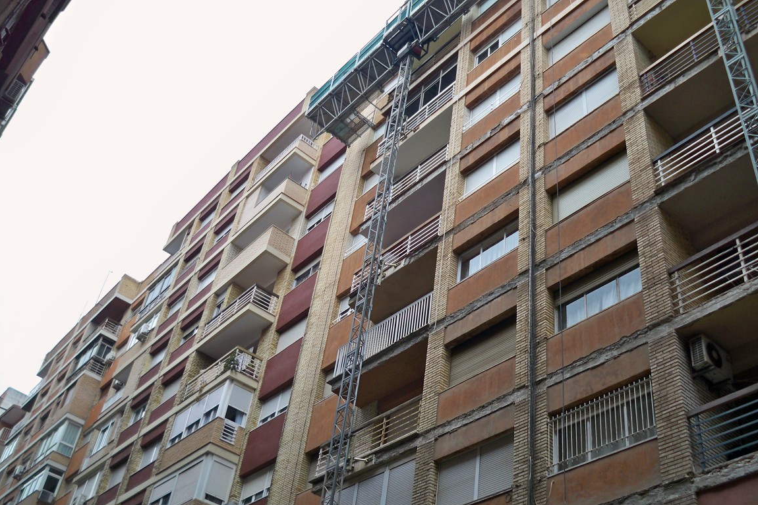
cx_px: 394
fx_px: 800
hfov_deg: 50.7
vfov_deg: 35.0
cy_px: 249
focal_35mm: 38
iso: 80
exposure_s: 1/400
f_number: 3.1
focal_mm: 6.3
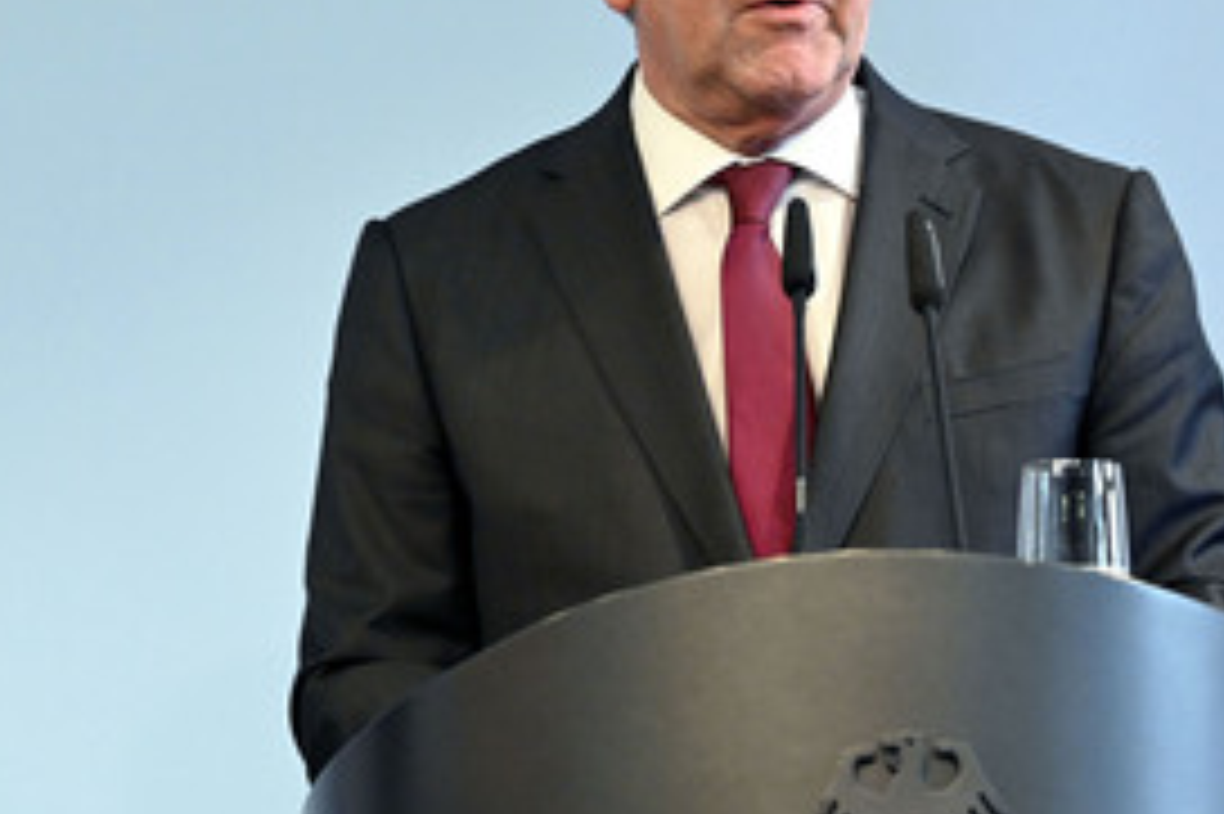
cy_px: 270
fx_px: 6864
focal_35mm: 202
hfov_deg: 10.2
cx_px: 736
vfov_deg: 6.8
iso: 5000
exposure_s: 1/400
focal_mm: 122
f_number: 4.5
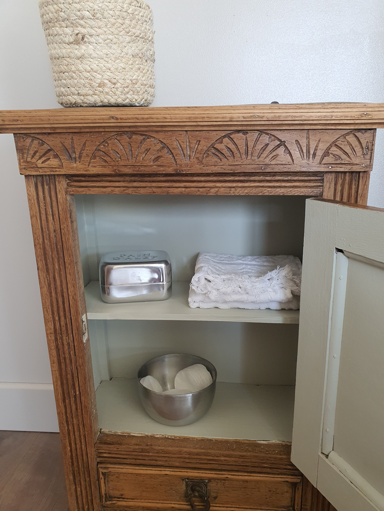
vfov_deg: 67.3
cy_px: 256
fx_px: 385
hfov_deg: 53.1
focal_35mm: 26
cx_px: 192
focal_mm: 4.3
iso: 250
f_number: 2.4
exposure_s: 1/50
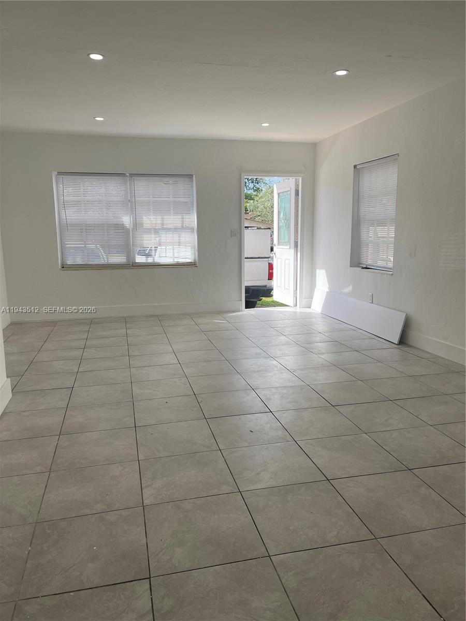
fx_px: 467
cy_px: 310
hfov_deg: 53.1
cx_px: 233
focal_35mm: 26
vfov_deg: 67.3
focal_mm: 5.1
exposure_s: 1/1011
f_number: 1.6
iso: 32
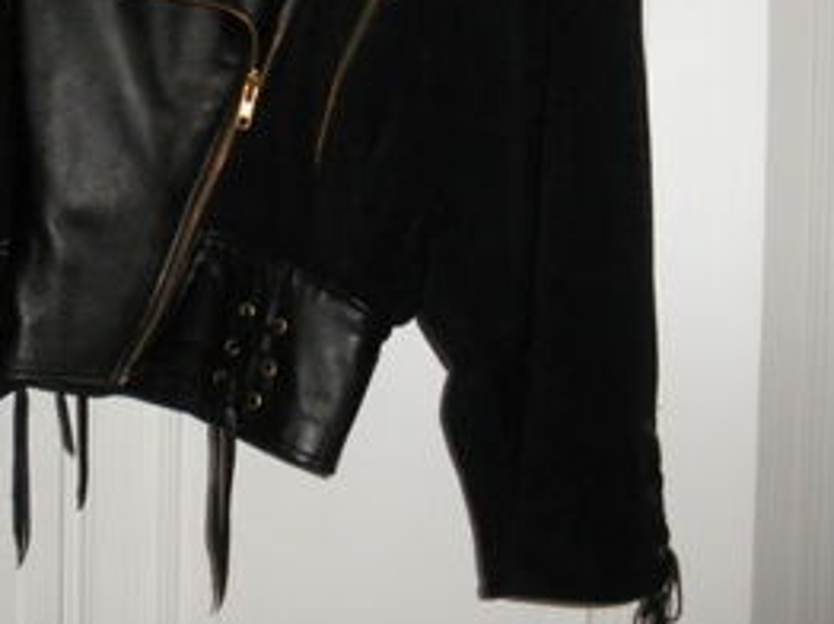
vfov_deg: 21.8
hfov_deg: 28.9
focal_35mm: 66
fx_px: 1589
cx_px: 194
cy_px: 73
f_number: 3.5
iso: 400
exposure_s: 1/50
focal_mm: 6.3
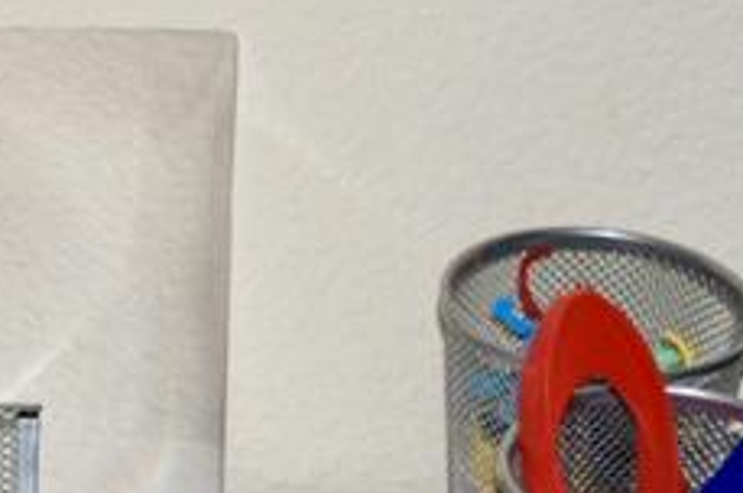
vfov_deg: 7.4
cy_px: 433
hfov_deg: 11.0
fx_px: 3787
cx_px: -152
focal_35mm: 184
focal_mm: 35
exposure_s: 1/60
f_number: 4.5
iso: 1400
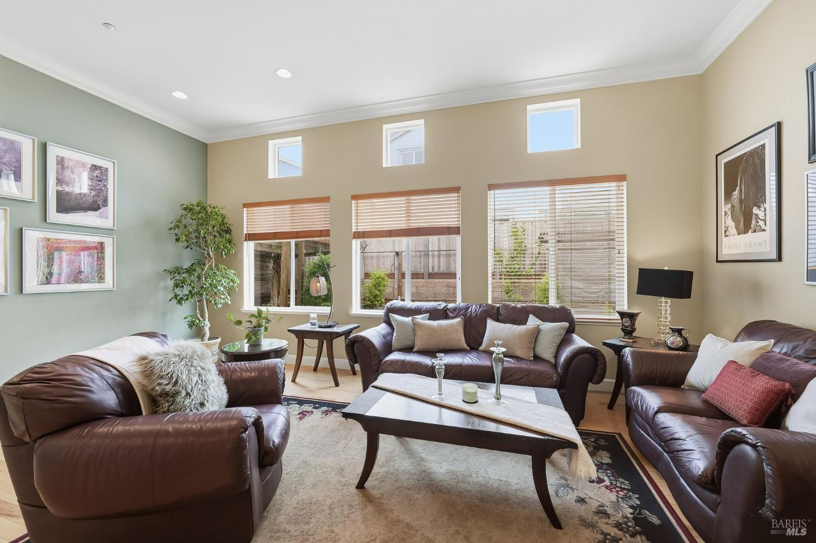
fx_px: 317
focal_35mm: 14
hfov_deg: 104.3
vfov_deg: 81.2
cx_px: 408
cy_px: 272
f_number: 5.6
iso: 160
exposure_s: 1/60
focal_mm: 14
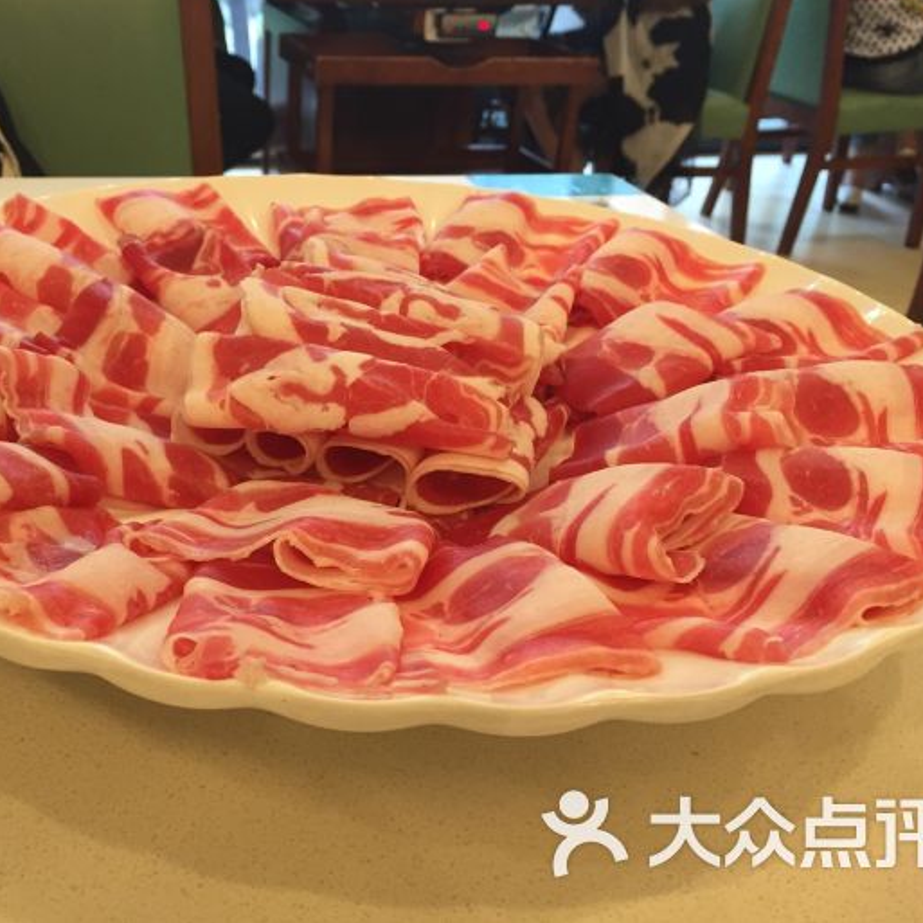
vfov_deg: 47.2
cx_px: 363
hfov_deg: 46.9
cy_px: 454
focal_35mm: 35
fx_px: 1056
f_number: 2.2
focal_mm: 4.15
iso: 125
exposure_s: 1/33
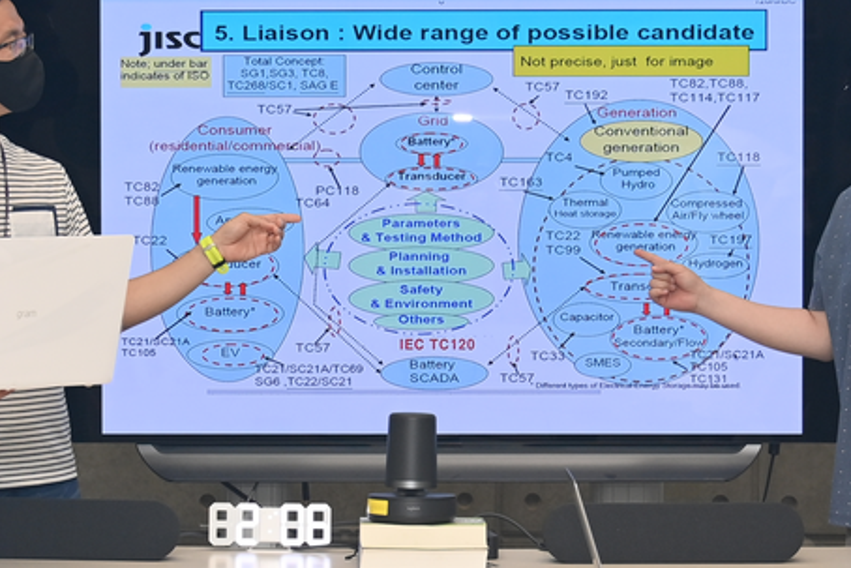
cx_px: 409
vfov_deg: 12.3
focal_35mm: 111
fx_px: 2625
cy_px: 260
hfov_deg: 18.4
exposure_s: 1/60
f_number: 5.3
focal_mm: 48
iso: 1000
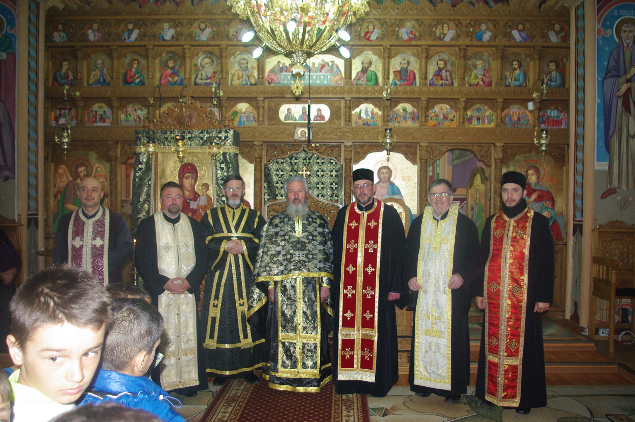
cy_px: 211
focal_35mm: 27
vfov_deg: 47.8
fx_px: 476
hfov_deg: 67.4
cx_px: 318
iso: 400
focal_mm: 18
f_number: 4
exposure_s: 1/30
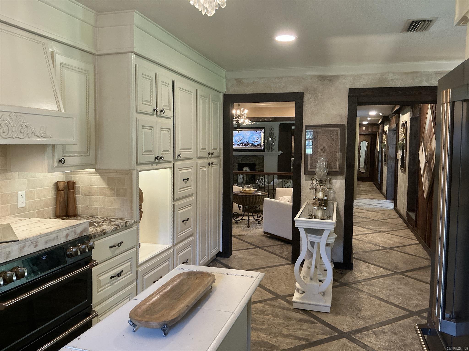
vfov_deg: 49.7
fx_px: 379
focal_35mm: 28
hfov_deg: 63.4
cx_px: 234
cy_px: 176
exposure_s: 1/60
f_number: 1.8
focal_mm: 3
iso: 160
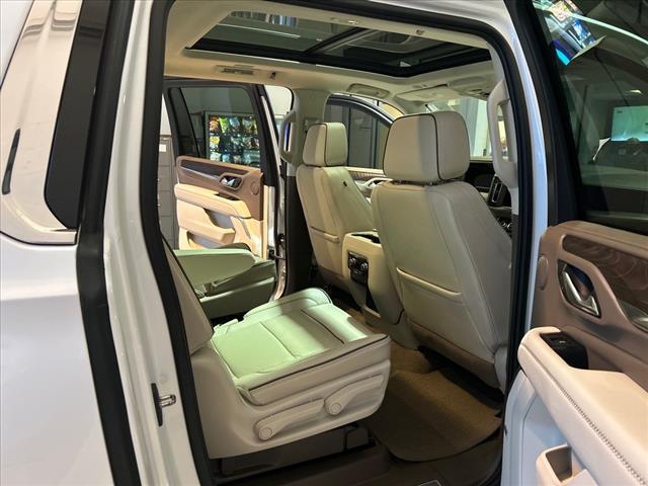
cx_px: 324
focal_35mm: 26
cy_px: 243
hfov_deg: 67.3
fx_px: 487
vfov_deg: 53.1
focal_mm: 5.7
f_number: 1.5
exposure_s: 1/58
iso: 500
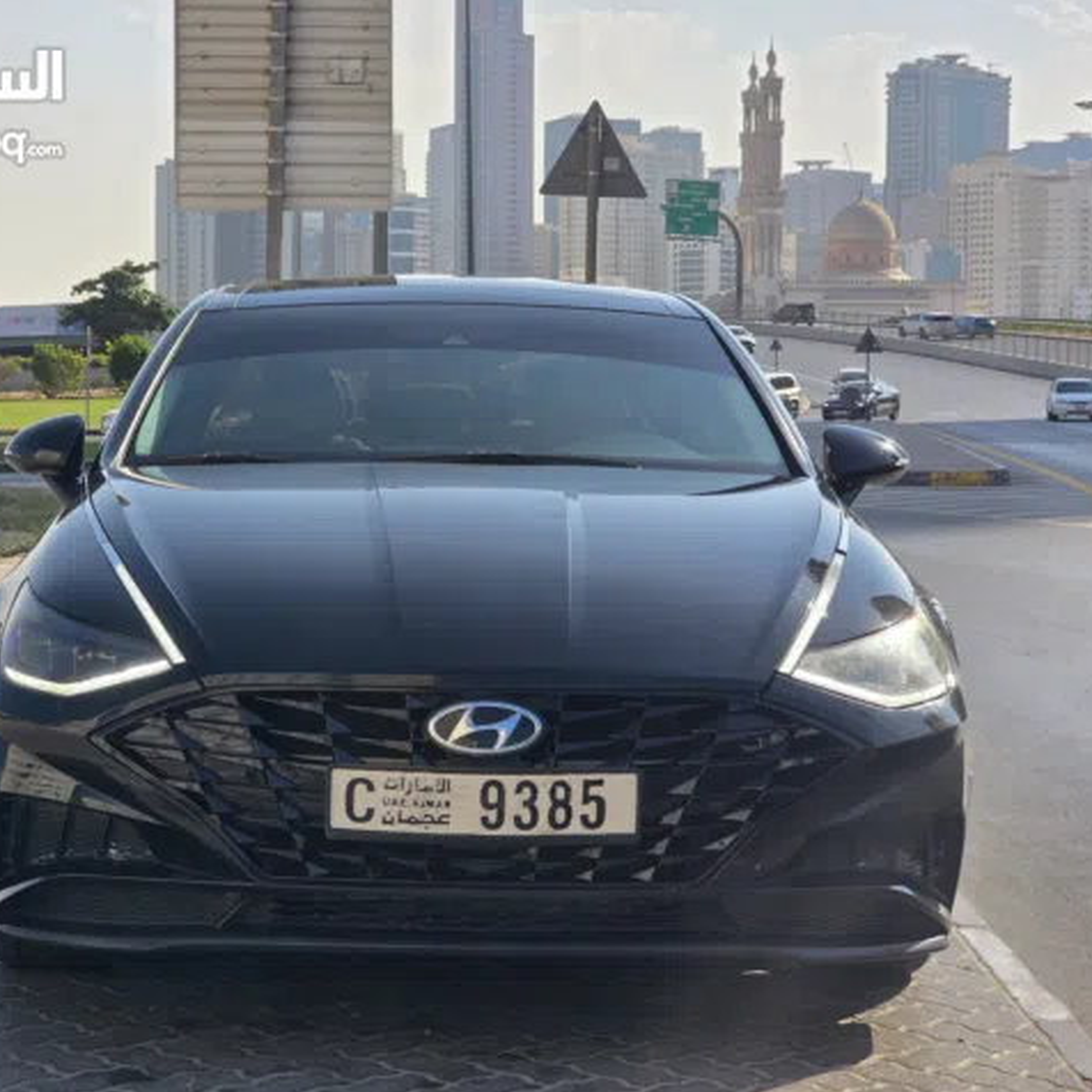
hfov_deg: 21.1
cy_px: 546
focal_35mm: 82
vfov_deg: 21.1
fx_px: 2927
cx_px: 406
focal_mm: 7.9
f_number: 2.4
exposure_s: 1/2271
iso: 50
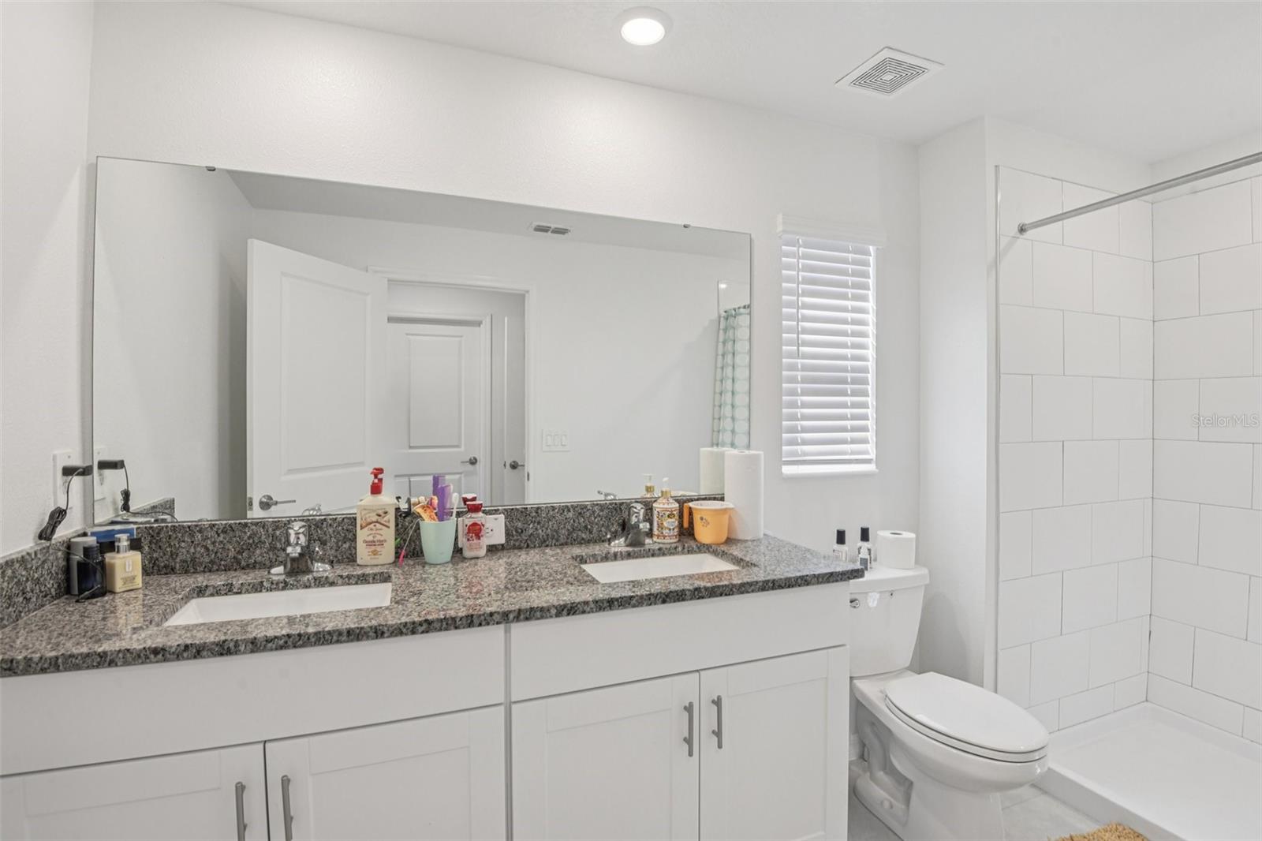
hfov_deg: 96.7
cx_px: 631
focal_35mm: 16
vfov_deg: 73.7
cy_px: 420
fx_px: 561
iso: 400
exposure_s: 1/50
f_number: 8
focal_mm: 16
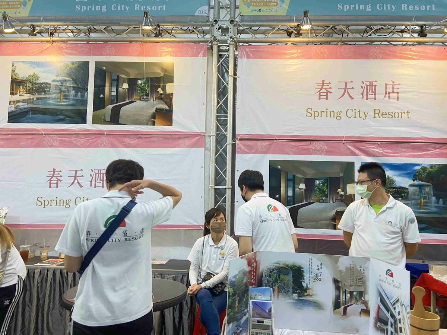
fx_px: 336
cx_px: 224
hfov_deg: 67.3
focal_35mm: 26
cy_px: 168
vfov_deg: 53.1
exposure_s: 1/61
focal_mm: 4.25
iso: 125
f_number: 1.8
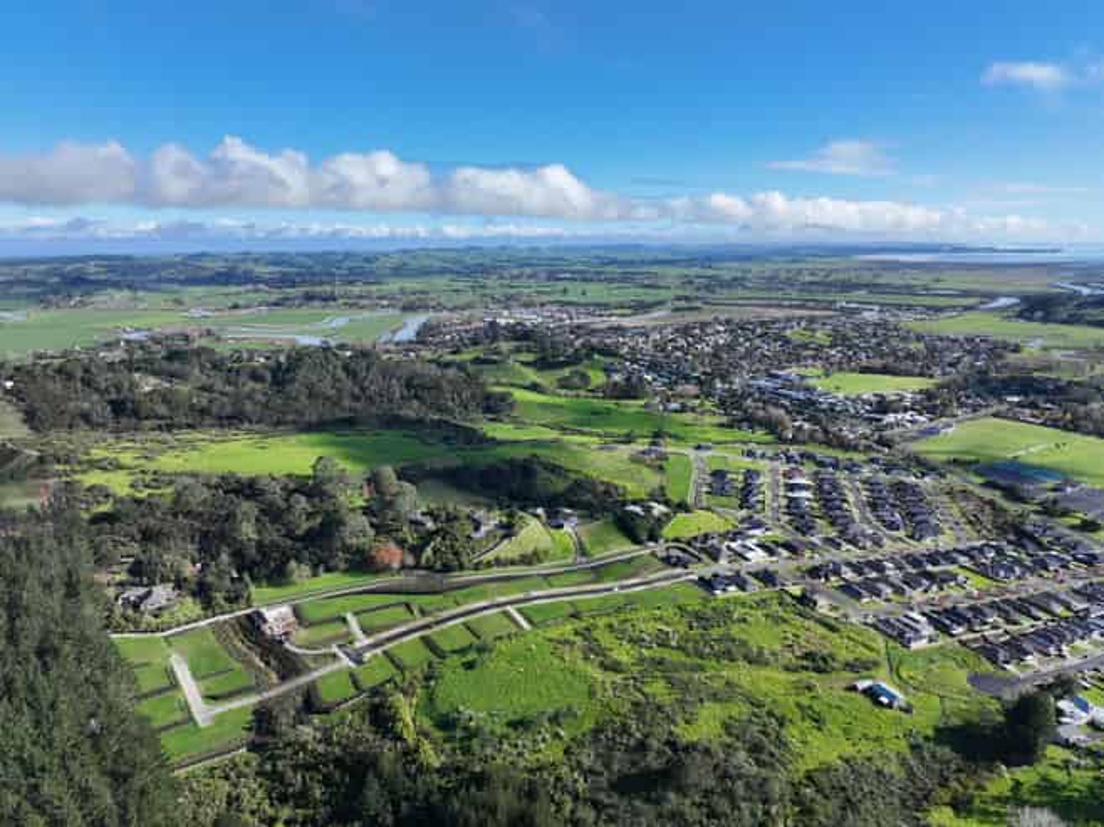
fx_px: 765
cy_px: 414
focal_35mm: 24
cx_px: 552
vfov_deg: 56.8
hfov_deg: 71.6
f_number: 2.8
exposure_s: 1/2000
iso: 160
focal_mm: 12.29
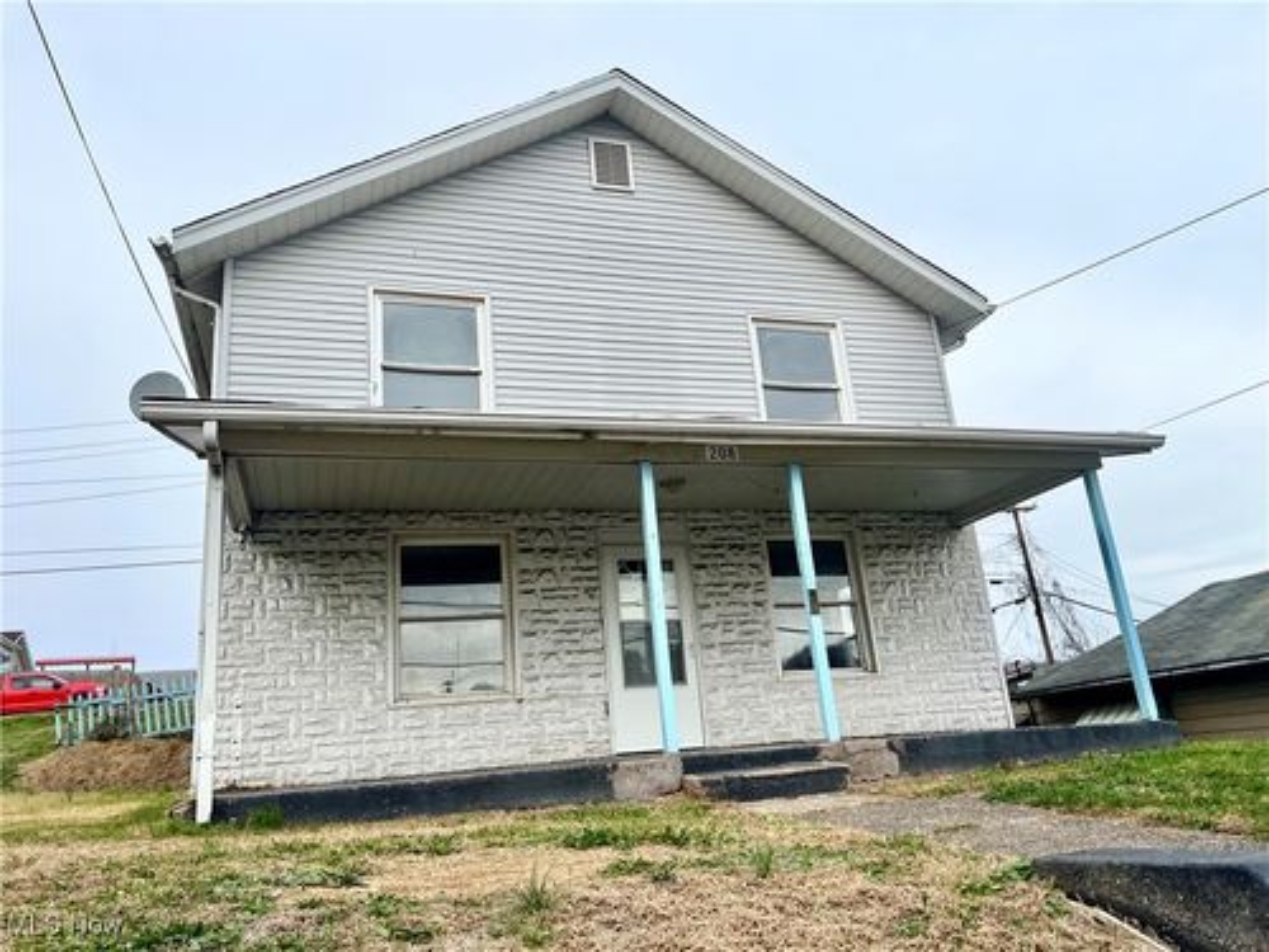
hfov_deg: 67.3
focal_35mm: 26
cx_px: 634
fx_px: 953
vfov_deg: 53.1
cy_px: 476
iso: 50
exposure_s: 1/1468
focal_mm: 5.7
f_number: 1.5
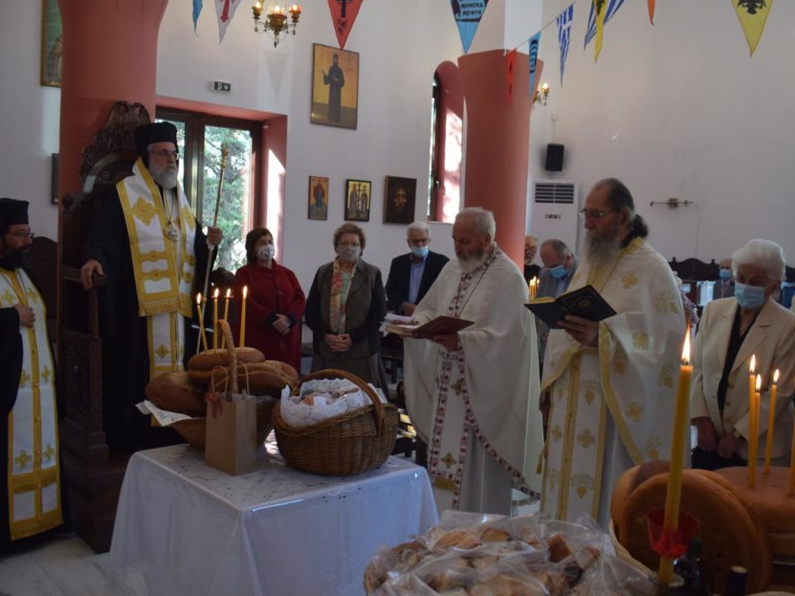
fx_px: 735
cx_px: 416
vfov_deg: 44.1
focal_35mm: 32
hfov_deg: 56.8
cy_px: 295
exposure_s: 1/80
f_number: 4.5
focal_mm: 18
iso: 400
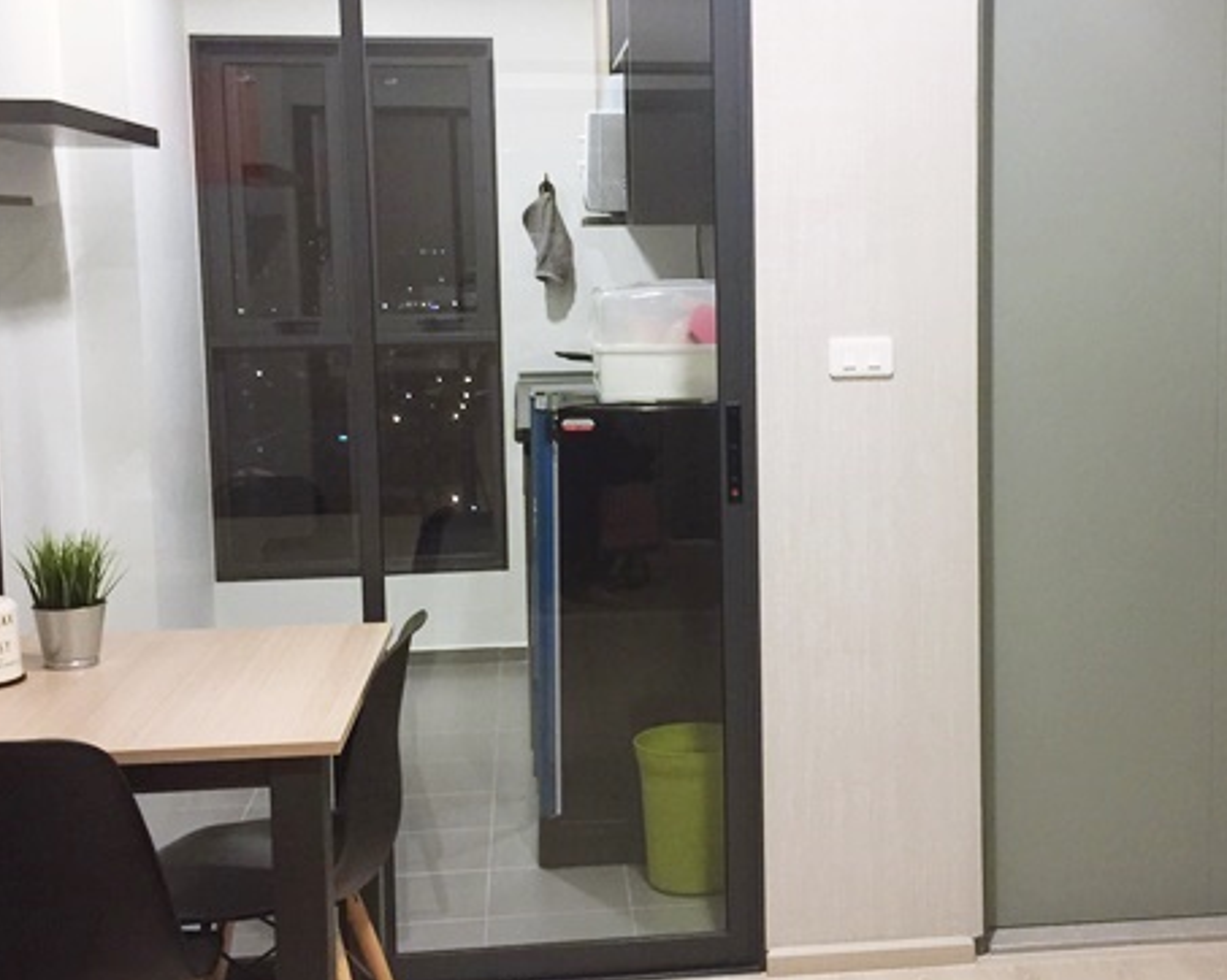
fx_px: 1815
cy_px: 463
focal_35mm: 50
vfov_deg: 30.2
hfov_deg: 37.0
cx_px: 802
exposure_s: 1/17
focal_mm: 4.15
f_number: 2.2
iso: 125
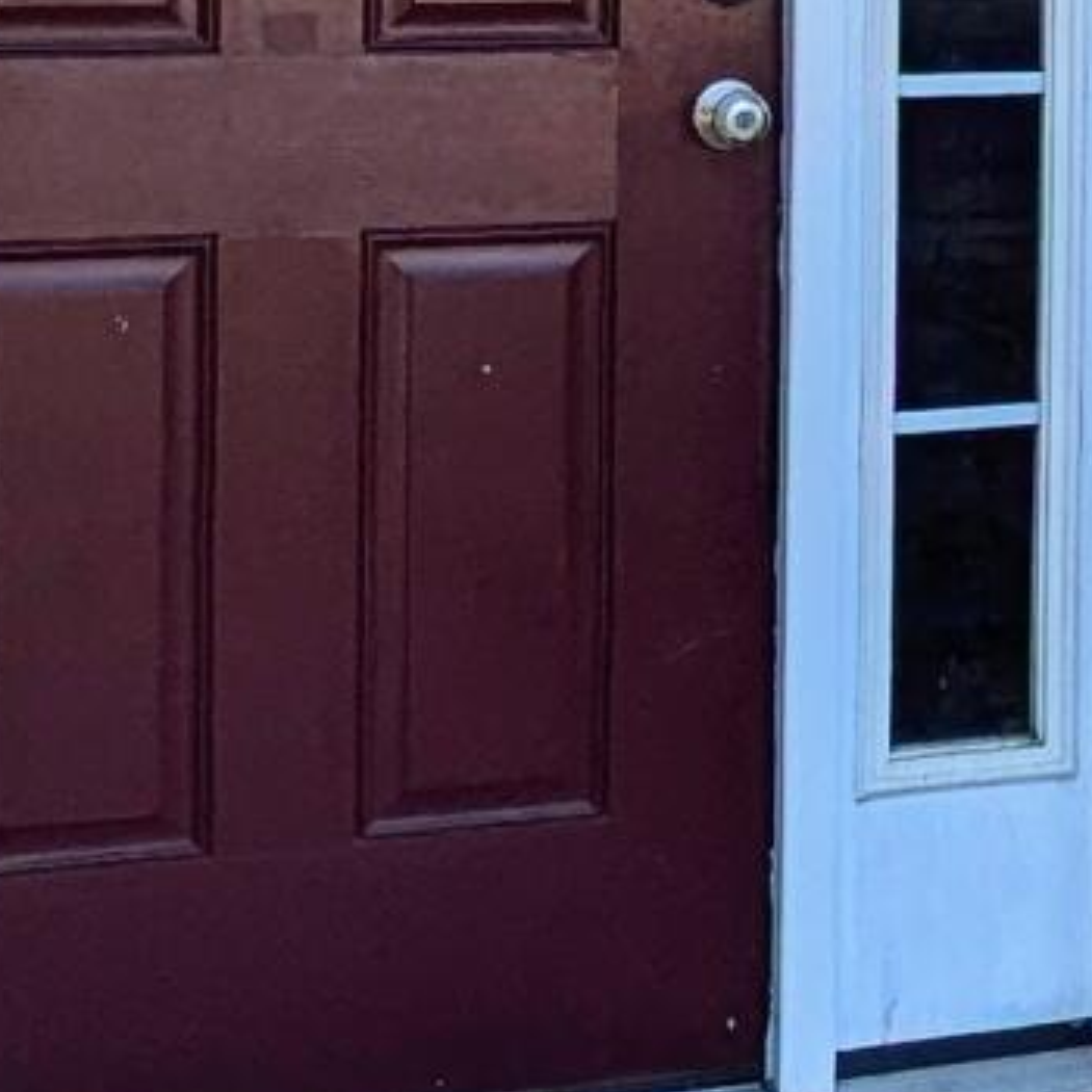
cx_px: 1338
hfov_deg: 15.8
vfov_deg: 15.9
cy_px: -140
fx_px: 3783
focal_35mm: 106
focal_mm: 1.83
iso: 49
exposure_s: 1/560
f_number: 2.2
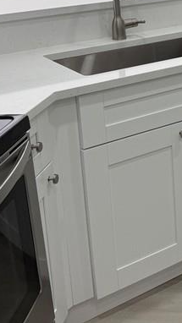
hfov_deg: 15.8
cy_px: 55
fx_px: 600
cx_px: 273
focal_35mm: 70
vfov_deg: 29.3
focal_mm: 6.76
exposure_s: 1/120
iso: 80
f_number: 1.78
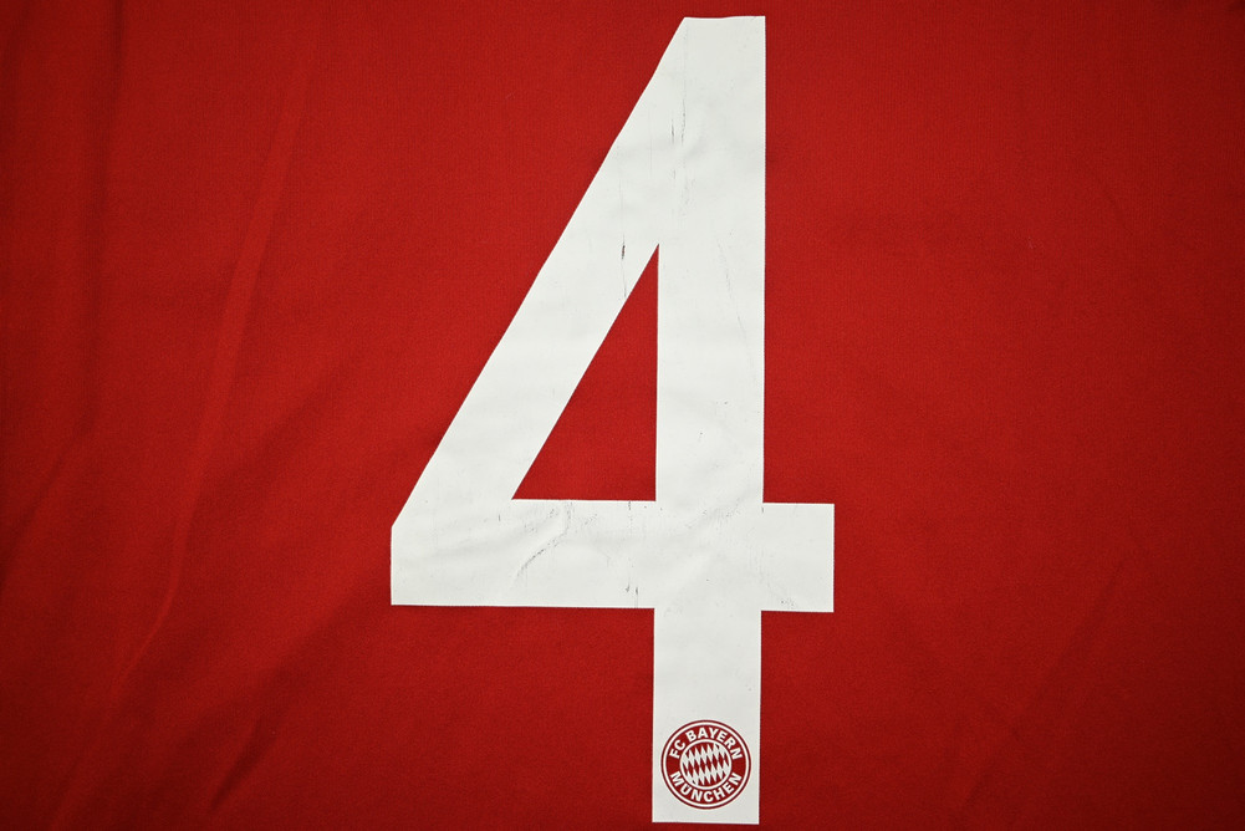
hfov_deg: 54.4
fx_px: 1211
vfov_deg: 37.9
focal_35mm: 35
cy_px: 416
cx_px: 622
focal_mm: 35
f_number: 5
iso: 200
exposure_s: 1/125
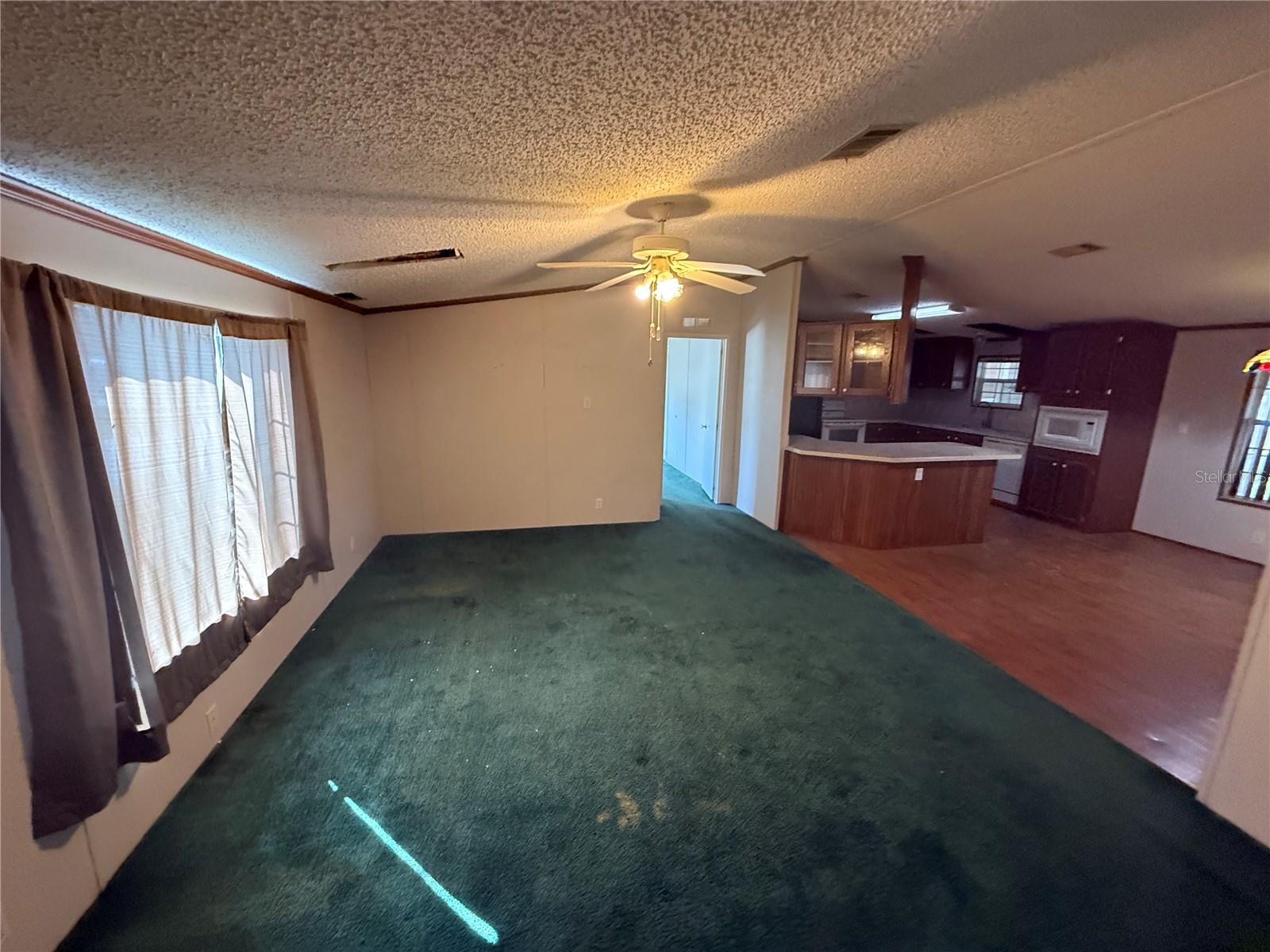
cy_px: 476
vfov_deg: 85.7
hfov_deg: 102.1
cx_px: 635
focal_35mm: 14
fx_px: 514
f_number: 2.2
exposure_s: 1/60
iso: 640
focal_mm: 2.22
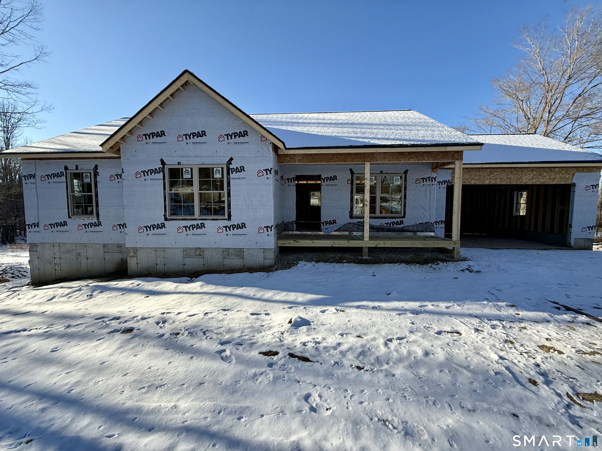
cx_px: 301
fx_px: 243
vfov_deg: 85.7
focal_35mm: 14
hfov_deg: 102.1
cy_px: 226
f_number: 2.2
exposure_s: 1/1050
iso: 50
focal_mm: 2.22
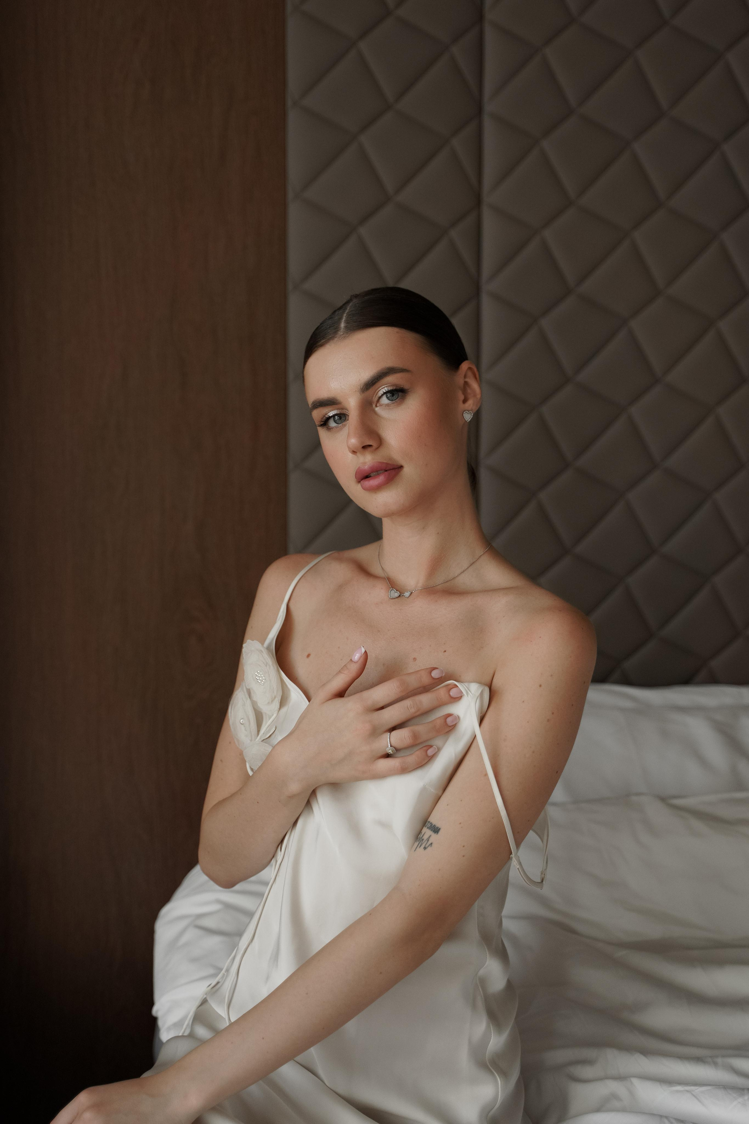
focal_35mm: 53
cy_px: 562
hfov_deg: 25.5
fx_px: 1654
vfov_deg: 37.5
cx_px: 374
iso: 640
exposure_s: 1/640
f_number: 2.8
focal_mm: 53
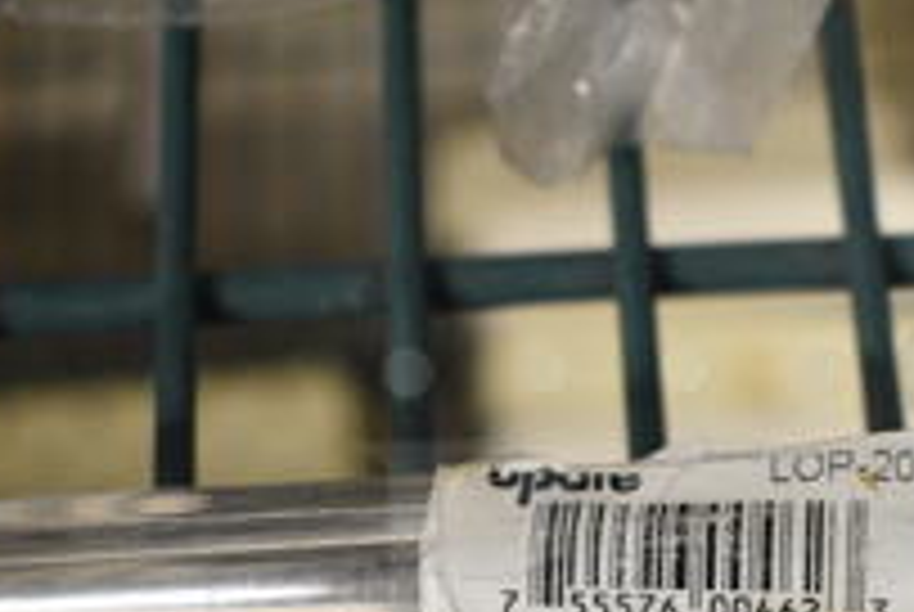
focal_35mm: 90
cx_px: 684
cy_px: 554
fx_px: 2288
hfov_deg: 22.4
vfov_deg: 15.1
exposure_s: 1/60
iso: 1250
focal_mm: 20
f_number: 4
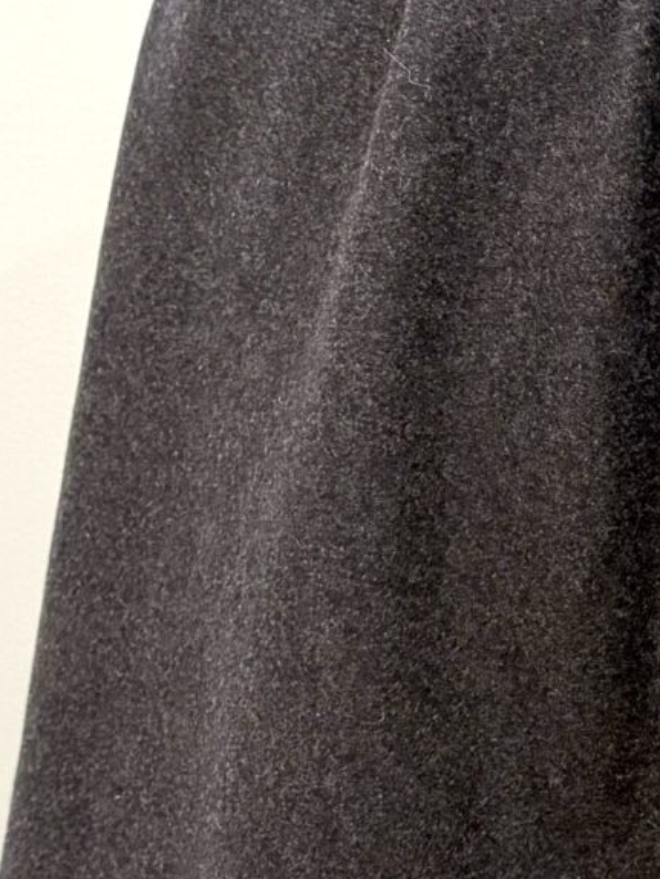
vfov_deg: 18.3
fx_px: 2718
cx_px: 727
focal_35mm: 107
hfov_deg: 13.6
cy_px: 616
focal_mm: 6.76
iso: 640
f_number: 1.78
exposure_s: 1/60
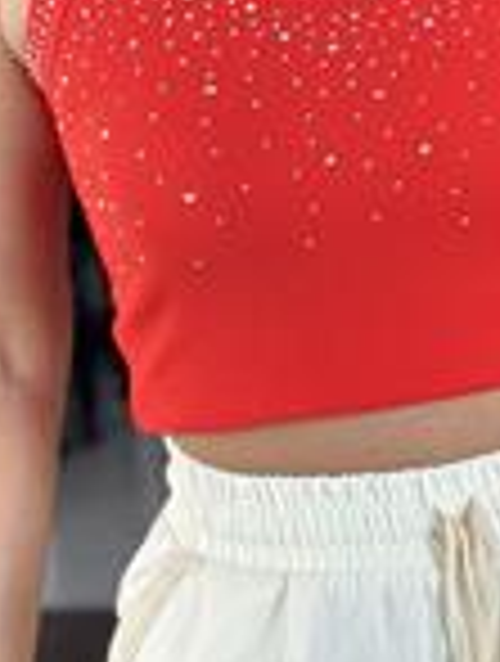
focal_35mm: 165
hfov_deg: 9.0
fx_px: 3164
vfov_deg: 11.9
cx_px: 423
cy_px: 99
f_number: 1.78
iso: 125
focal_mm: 6.86
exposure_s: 1/60
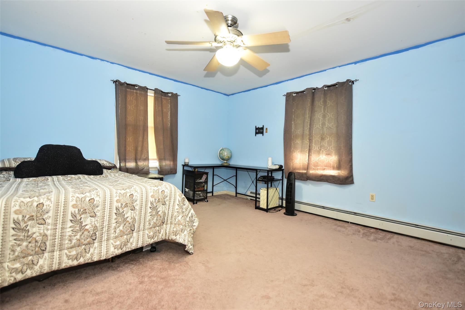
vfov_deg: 73.8
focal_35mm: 16
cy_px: 155
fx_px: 207
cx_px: 232
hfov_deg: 96.7
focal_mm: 16
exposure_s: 1/60
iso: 1250
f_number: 2.8
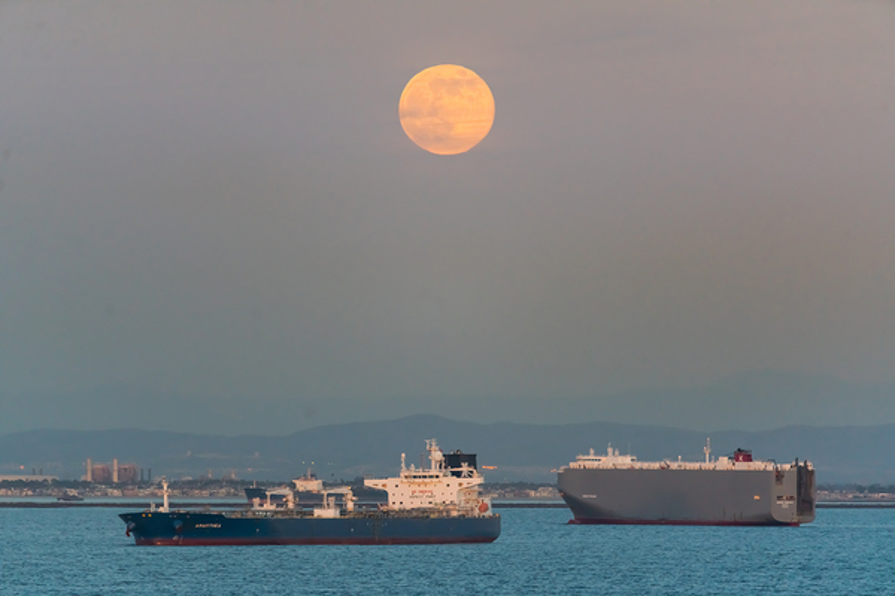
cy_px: 298
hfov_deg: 5.2
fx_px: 9944
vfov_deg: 3.4
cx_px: 448
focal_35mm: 400
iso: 1600
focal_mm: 400
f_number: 5.6
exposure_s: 1/1250
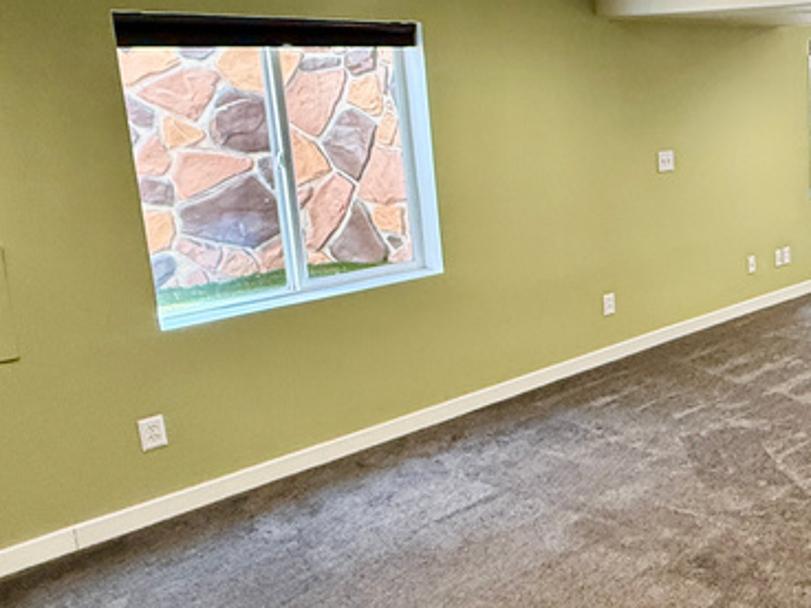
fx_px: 914
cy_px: 238
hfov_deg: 41.2
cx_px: 826
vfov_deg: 36.7
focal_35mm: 39
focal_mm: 2.22
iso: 200
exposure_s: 1/120
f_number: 2.2
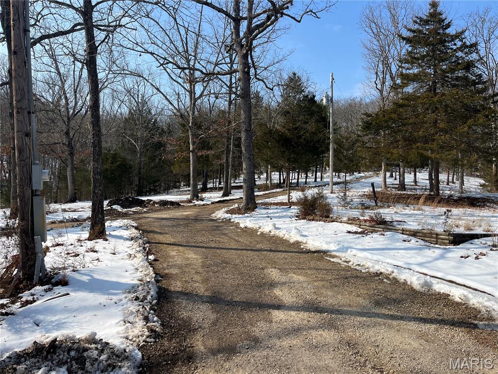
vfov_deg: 53.1
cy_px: 187
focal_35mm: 26
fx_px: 374
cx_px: 249
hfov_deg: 67.3
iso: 50
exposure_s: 1/3623
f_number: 1.6
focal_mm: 5.1
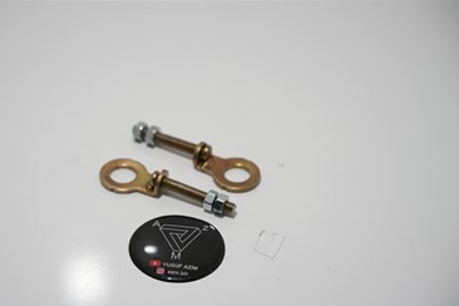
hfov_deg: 21.9
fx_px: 1186
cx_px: 213
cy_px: 166
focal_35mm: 93
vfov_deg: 14.7
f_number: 3.2
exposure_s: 1/640
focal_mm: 85
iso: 80
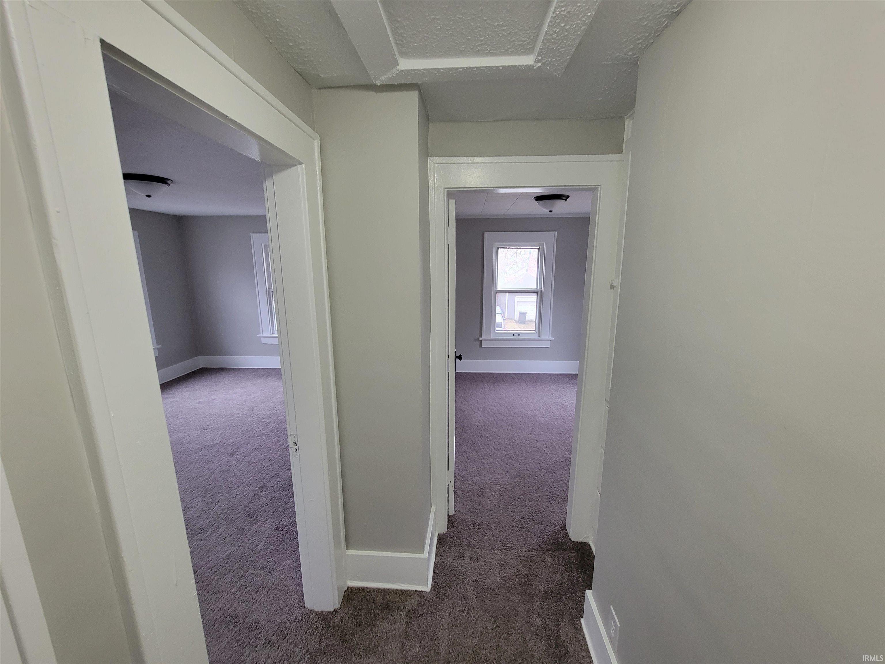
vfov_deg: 89.9
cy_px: 332
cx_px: 442
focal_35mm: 13
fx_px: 332
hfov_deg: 106.2
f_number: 2.2
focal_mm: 2.2
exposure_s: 1/60
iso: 200
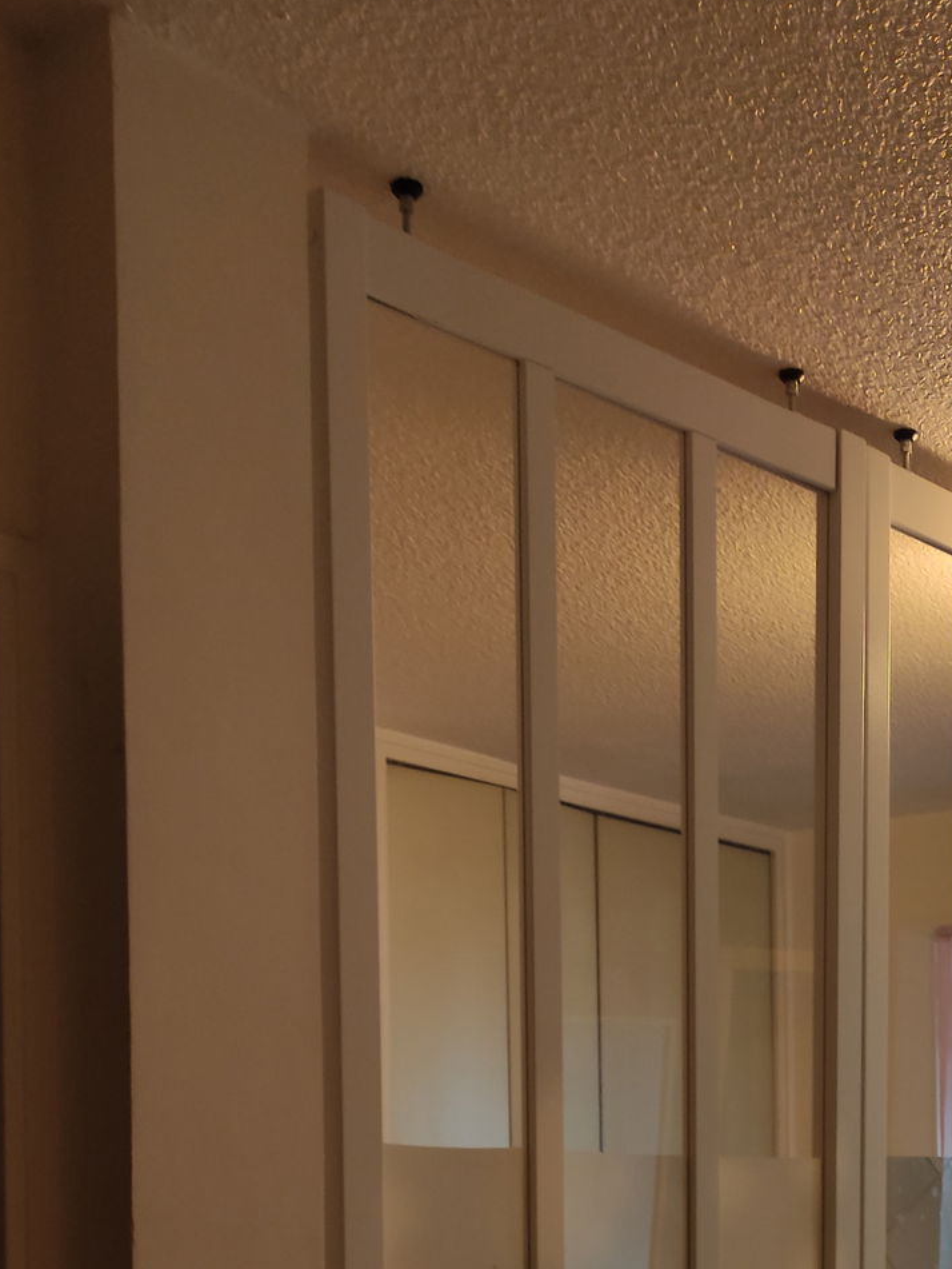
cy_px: 1241
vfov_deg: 31.9
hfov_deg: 25.6
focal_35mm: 56
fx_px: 2052
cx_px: 792
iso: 449
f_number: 1.89
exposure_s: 1/33
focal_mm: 5.43
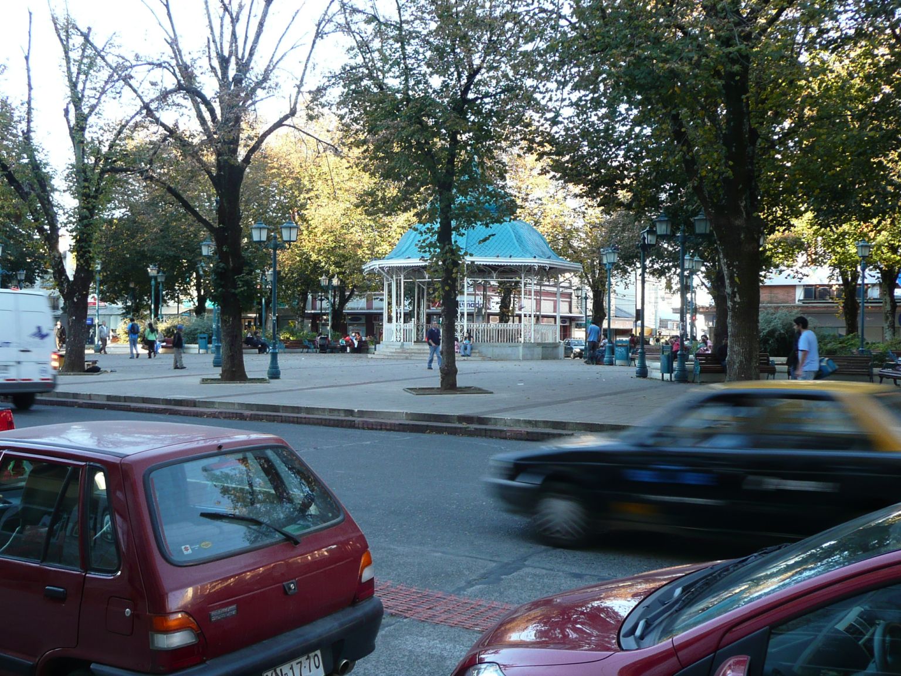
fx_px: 1119
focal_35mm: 43
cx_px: 450
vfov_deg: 33.6
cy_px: 338
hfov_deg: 43.9
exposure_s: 1/40
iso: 100
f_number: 3.7
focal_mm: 5.8
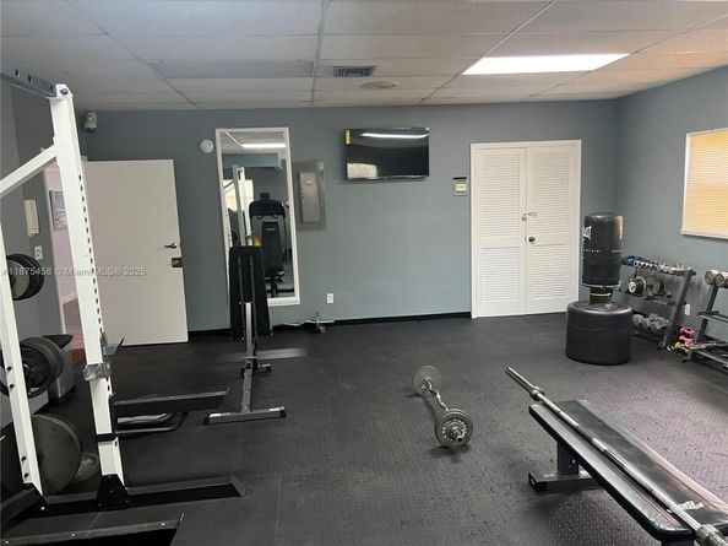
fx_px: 547
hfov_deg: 67.3
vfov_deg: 53.0
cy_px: 273
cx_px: 364
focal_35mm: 26
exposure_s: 1/60
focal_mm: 5.7
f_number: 1.5
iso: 320
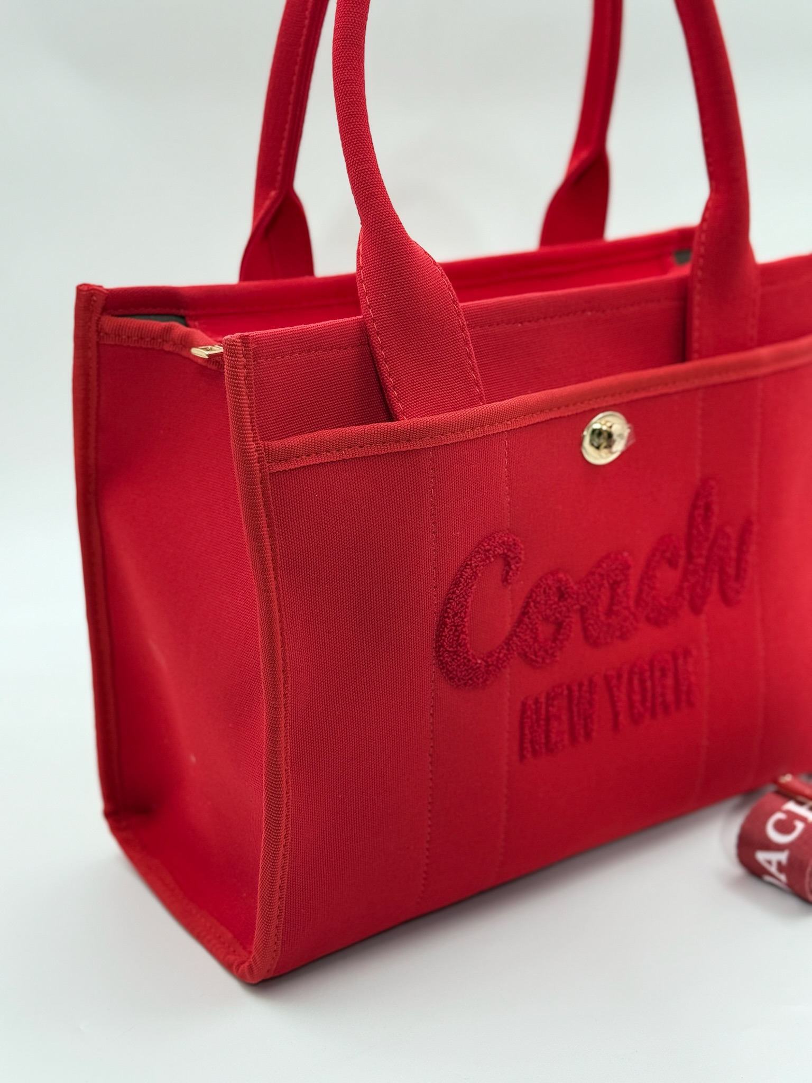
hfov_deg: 30.3
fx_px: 1501
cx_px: 406
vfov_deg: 39.7
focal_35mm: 48
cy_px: 542
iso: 80
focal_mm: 6.76
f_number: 1.78
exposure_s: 1/420
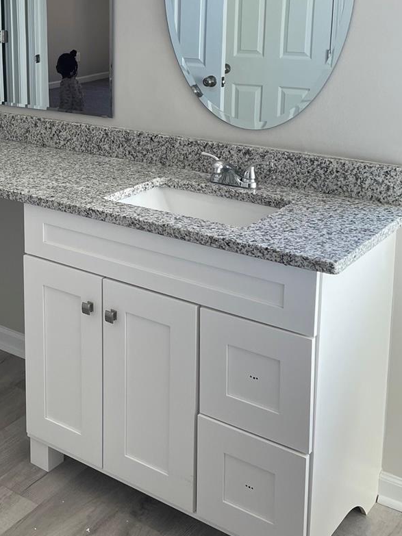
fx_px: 790
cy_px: 119
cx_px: 42
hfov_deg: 27.6
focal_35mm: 51
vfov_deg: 36.4
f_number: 1.6
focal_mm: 4.2
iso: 40
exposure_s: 1/121
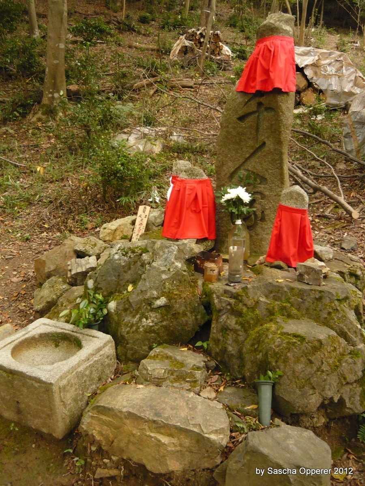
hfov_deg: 42.9
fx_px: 464
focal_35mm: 33
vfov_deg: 55.4
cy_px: 243
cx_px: 182
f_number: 2.8
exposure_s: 1/100
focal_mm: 5.5
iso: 400
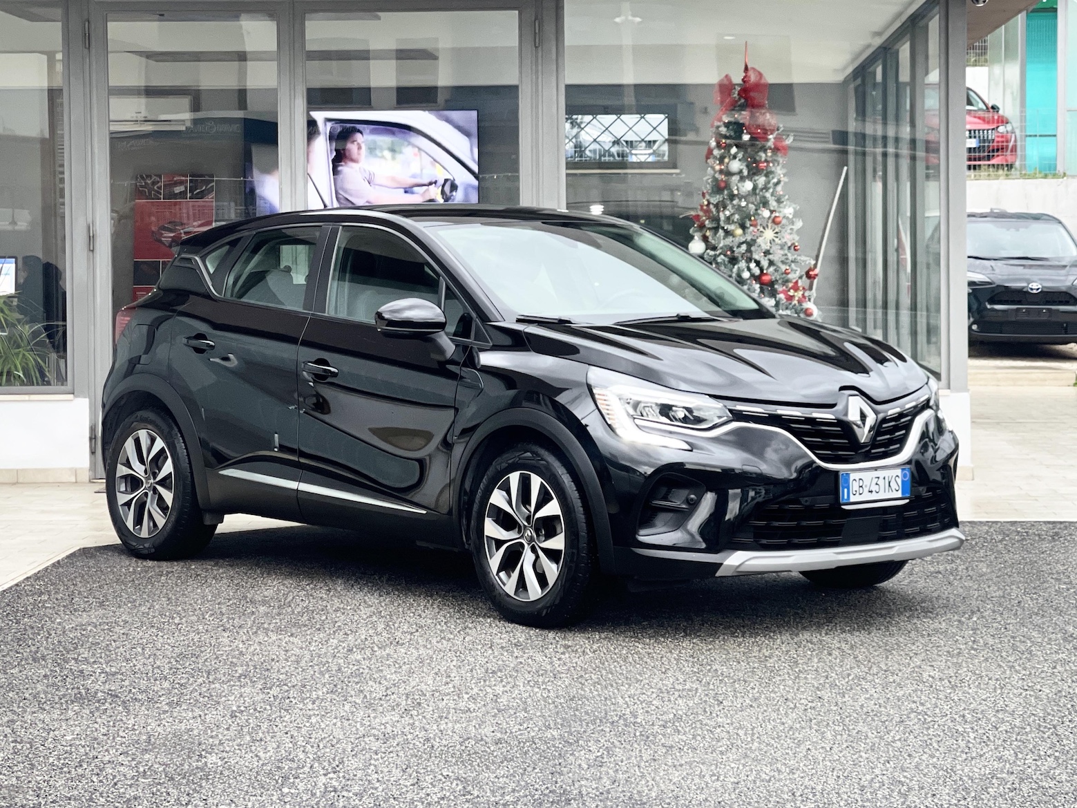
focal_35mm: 64
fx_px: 1991
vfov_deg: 22.9
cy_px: 404
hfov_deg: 30.3
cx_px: 538
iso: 160
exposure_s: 1/121
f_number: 2.2
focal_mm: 7.5
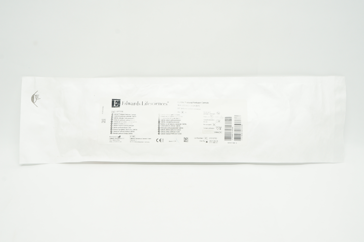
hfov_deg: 48.0
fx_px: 409
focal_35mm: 40
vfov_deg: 32.9
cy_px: 121
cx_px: 182
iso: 400
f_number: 11
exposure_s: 1/15
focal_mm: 27
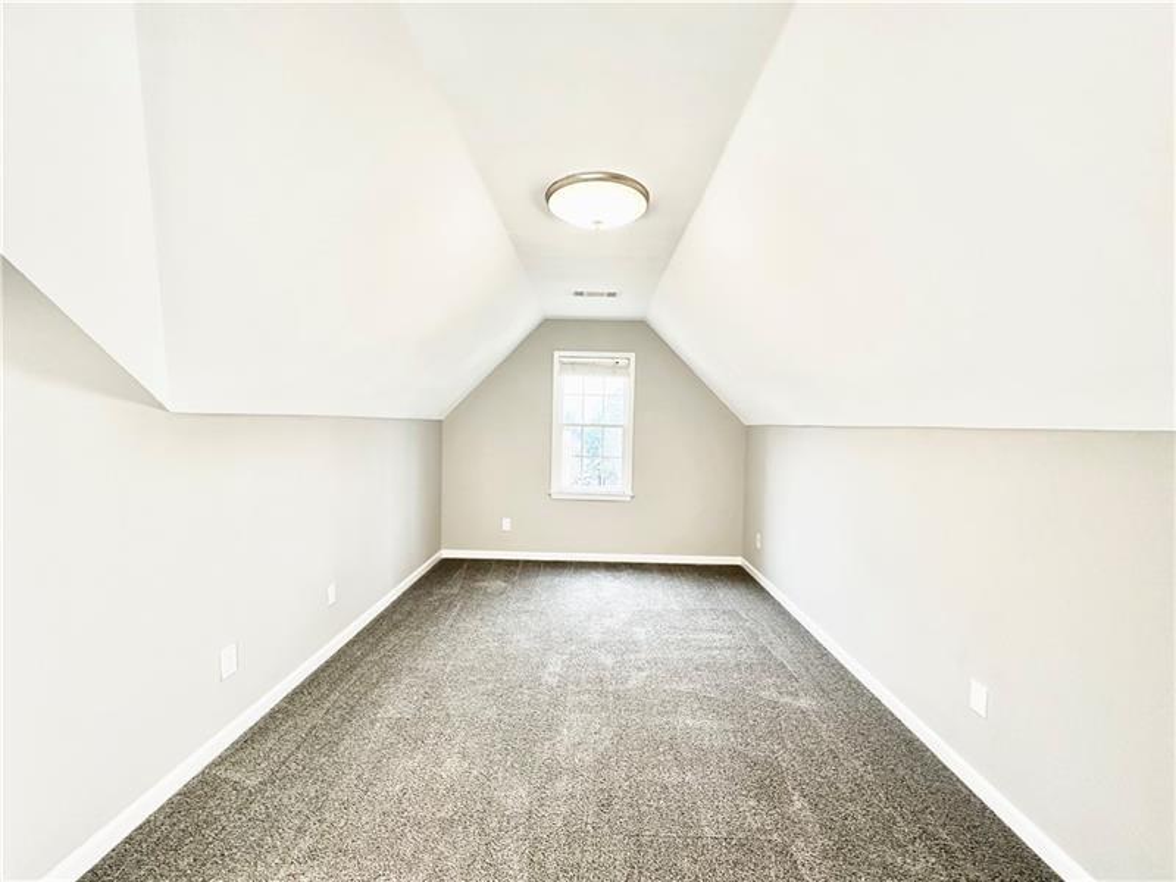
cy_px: 441
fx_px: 476
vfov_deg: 85.7
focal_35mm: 14
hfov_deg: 102.1
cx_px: 588
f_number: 2.2
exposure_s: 1/120
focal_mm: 2.22
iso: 160
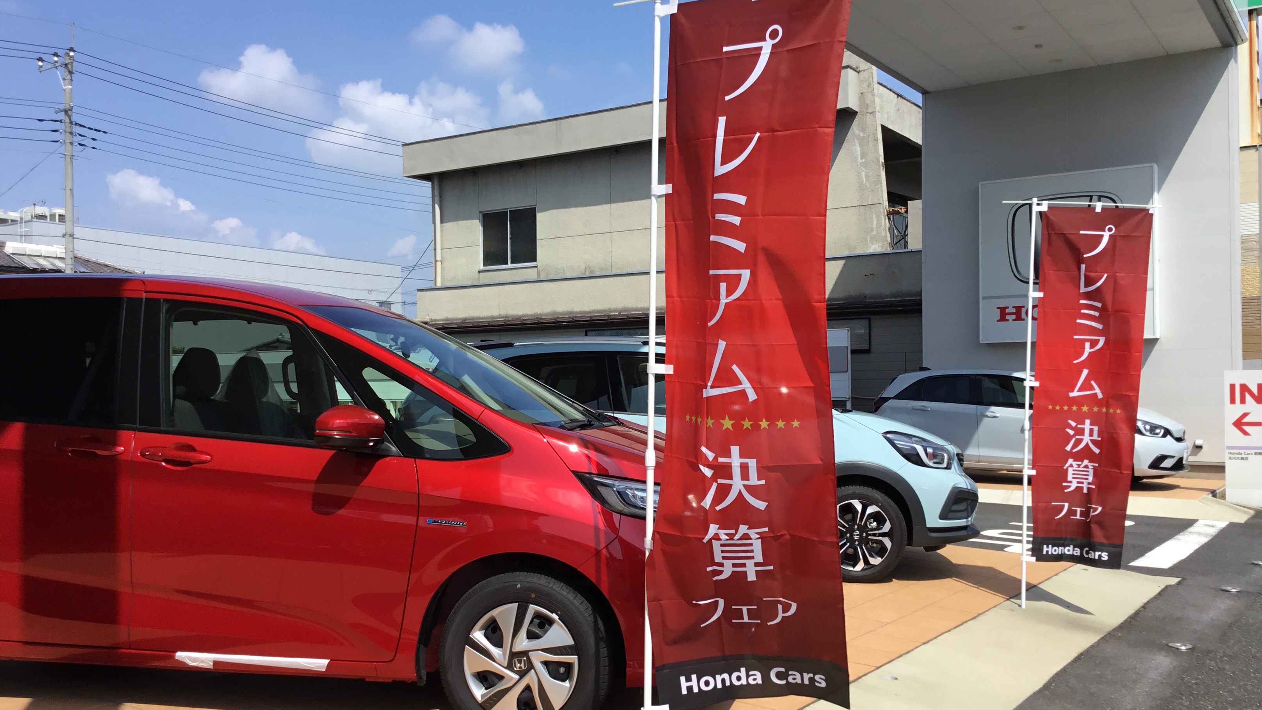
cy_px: 379
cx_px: 630
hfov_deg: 58.0
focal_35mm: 34
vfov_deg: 34.6
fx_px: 1138
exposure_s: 1/1314
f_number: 2.4
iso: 25
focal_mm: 3.3
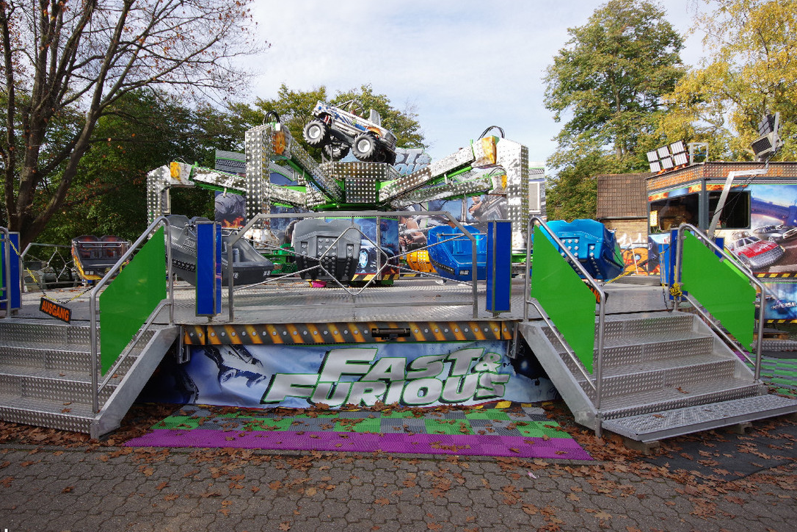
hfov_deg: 81.0
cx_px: 366
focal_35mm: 21
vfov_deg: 59.5
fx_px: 465
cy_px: 254
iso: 400
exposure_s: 1/320
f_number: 8
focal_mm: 13
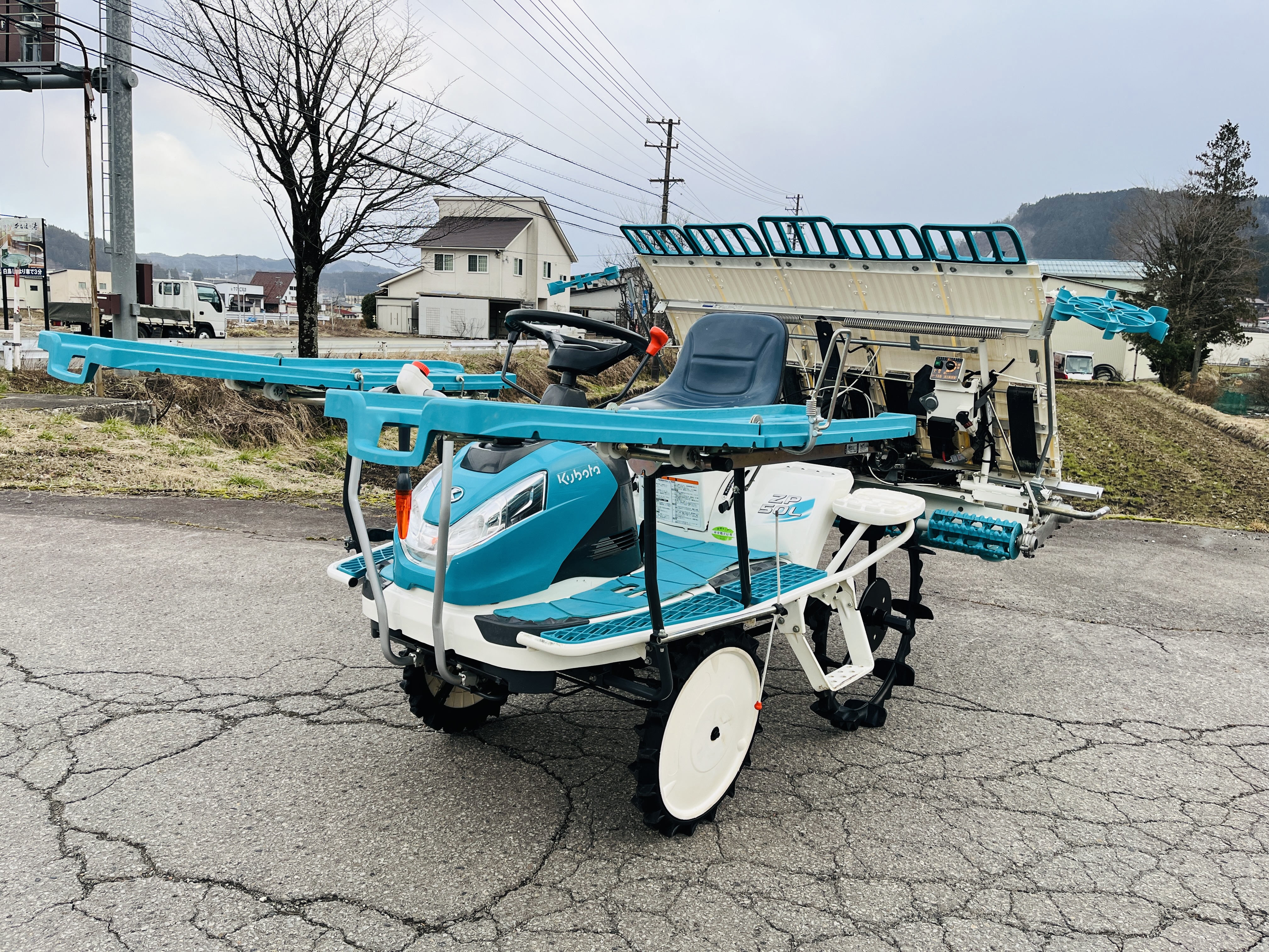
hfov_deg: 67.3
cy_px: 476
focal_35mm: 26
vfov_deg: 53.1
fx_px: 953
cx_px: 634
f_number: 1.6
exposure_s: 1/552
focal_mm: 5.1
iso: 50
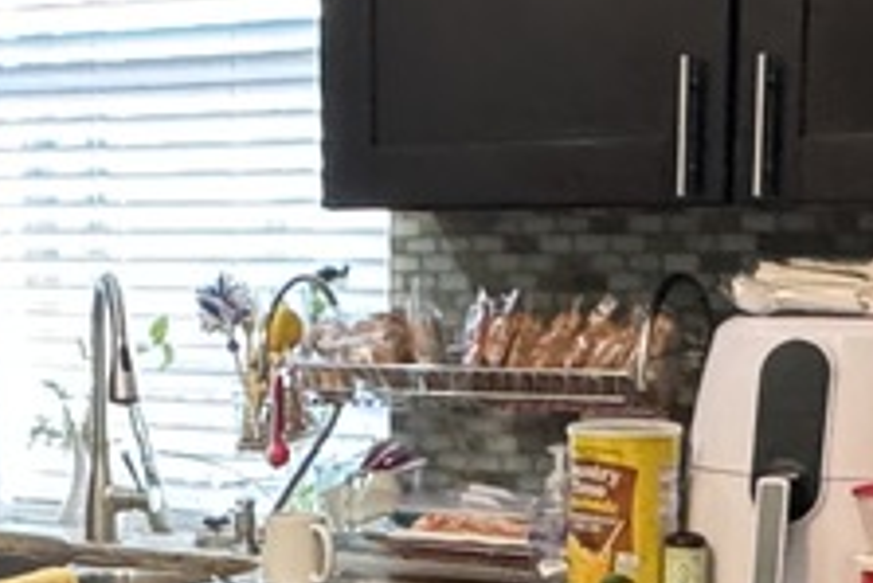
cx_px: 125
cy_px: 610
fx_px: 2281
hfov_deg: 21.3
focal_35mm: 94
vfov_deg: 14.3
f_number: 2.2
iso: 640
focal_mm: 2.22
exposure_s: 1/60
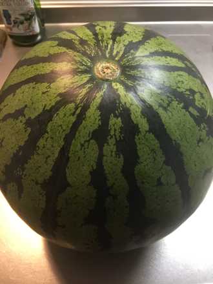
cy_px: 142
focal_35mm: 29
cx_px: 106
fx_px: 238
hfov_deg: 48.2
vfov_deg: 61.7
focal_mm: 4.15
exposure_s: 1/10
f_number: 2.2
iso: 125
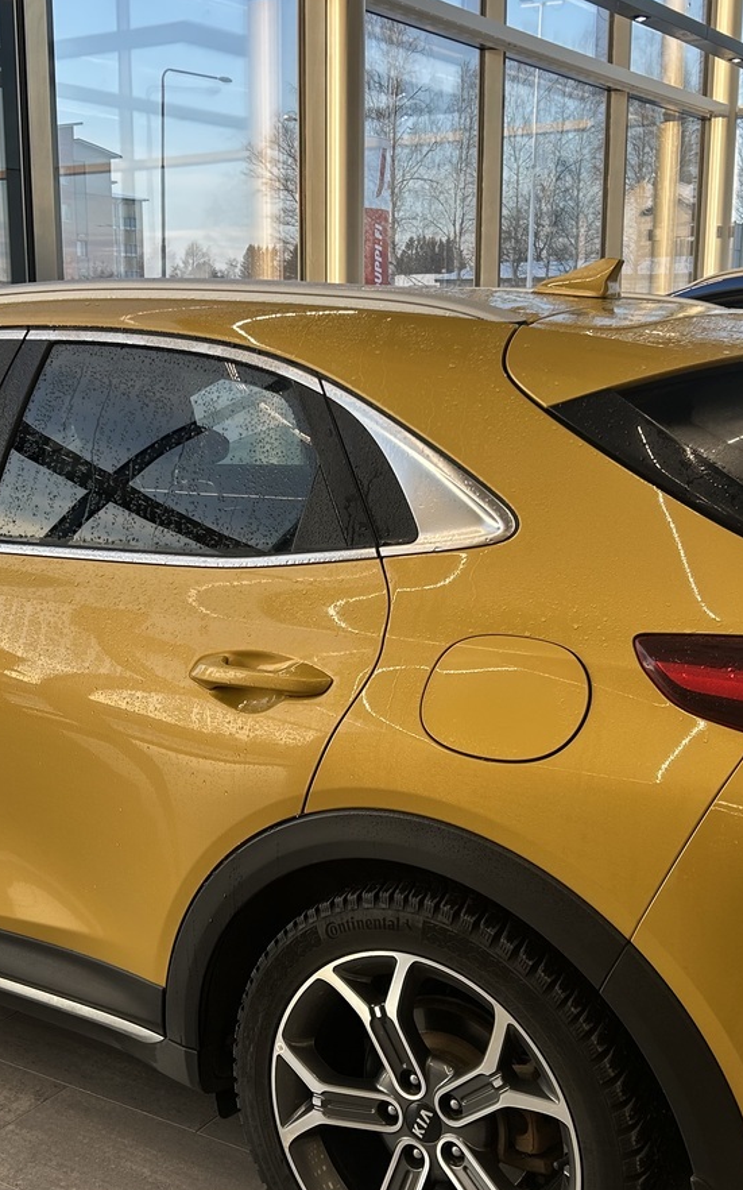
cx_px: 328
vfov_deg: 44.3
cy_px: 638
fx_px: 1458
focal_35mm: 45
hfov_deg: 28.6
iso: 40
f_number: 1.5
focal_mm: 5.7
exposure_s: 1/266
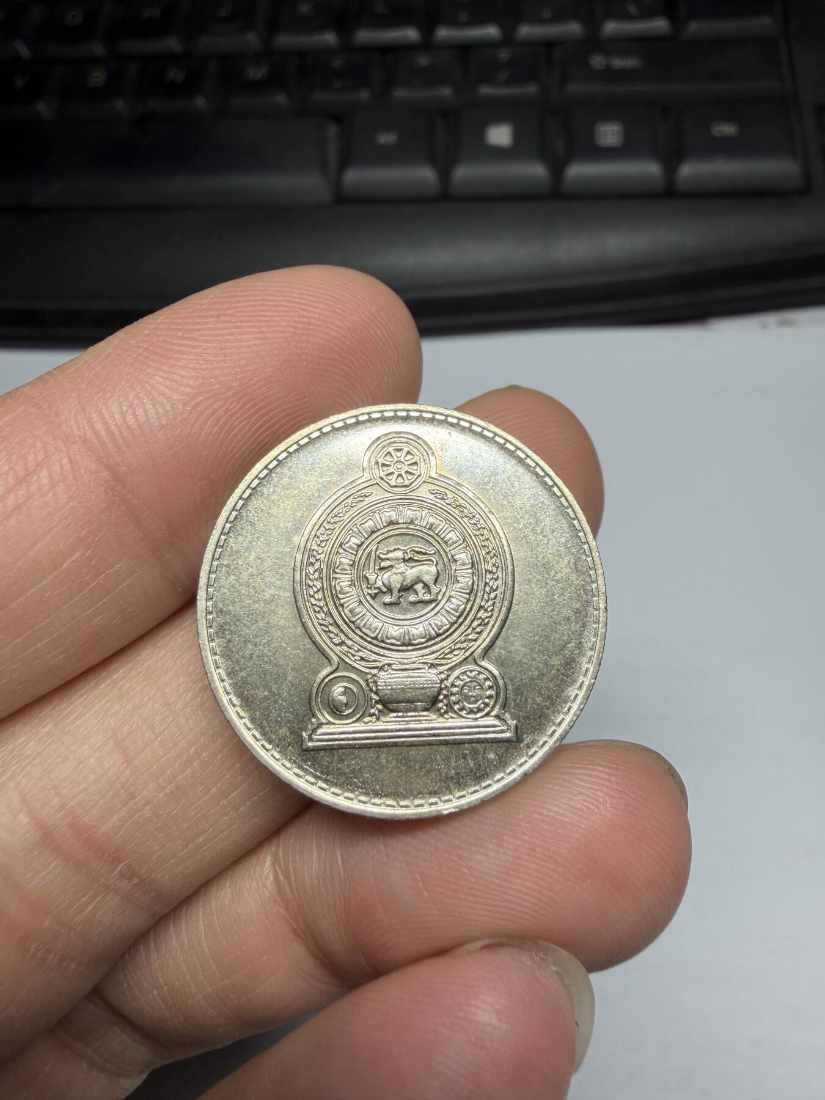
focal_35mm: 26
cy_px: 550
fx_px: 826
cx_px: 412
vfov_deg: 67.3
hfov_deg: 53.1
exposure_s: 1/121
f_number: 2.2
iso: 50
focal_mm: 2.22
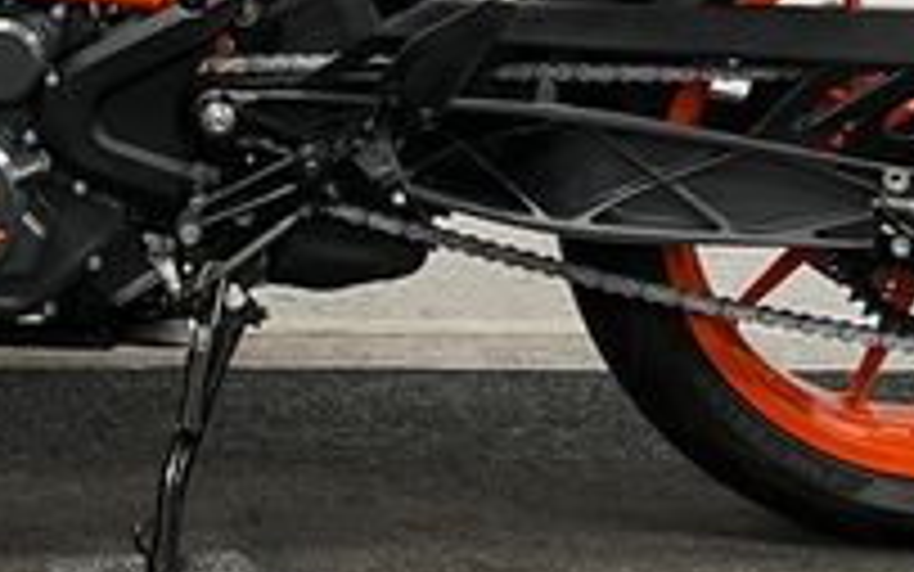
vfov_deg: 14.4
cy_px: -189
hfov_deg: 23.3
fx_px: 2168
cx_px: 117
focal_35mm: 87
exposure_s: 1/50
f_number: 1.6
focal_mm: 5.1
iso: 80
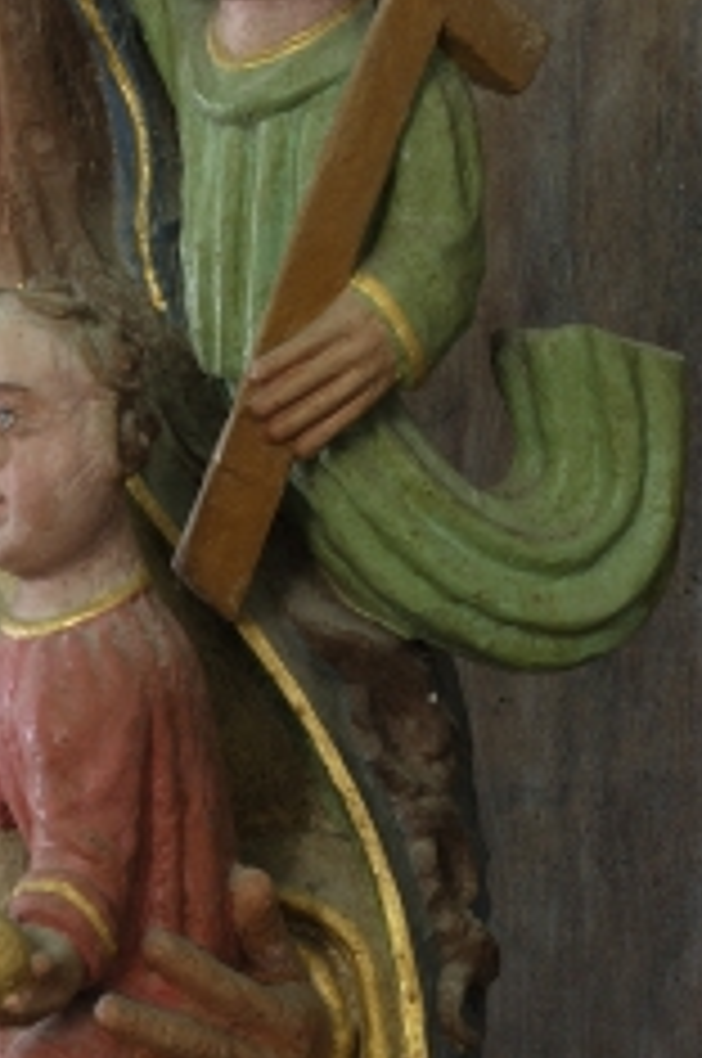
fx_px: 4315
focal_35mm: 147
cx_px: -27
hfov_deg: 9.2
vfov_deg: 14.0
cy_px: 477
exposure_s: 1/40
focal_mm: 45
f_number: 16
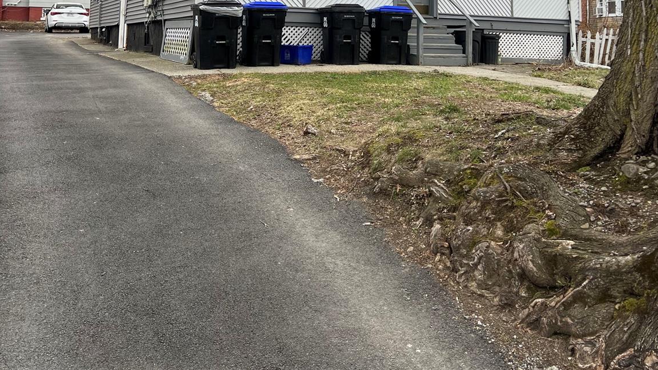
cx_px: 329
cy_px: -11
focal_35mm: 38
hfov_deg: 52.8
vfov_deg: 28.9
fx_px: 663
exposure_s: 1/427
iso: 50
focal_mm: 5.7
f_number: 1.5
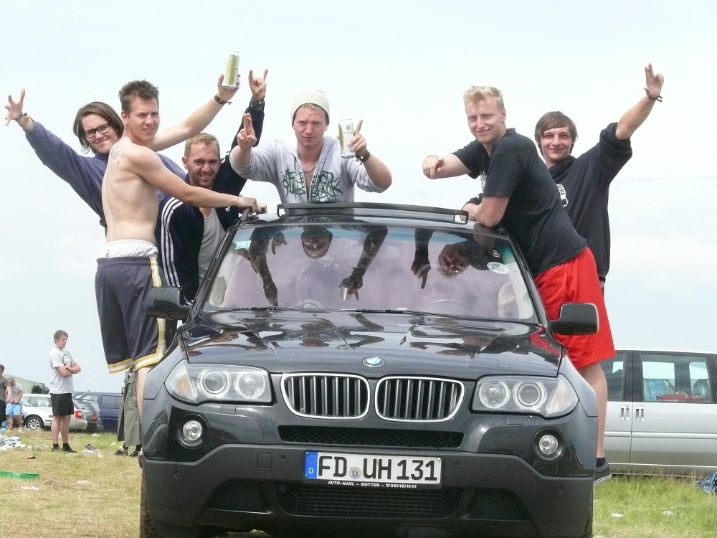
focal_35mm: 143
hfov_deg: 13.8
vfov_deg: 10.4
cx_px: 358
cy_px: 269
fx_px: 2962
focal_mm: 30.1
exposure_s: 1/640
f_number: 8
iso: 400
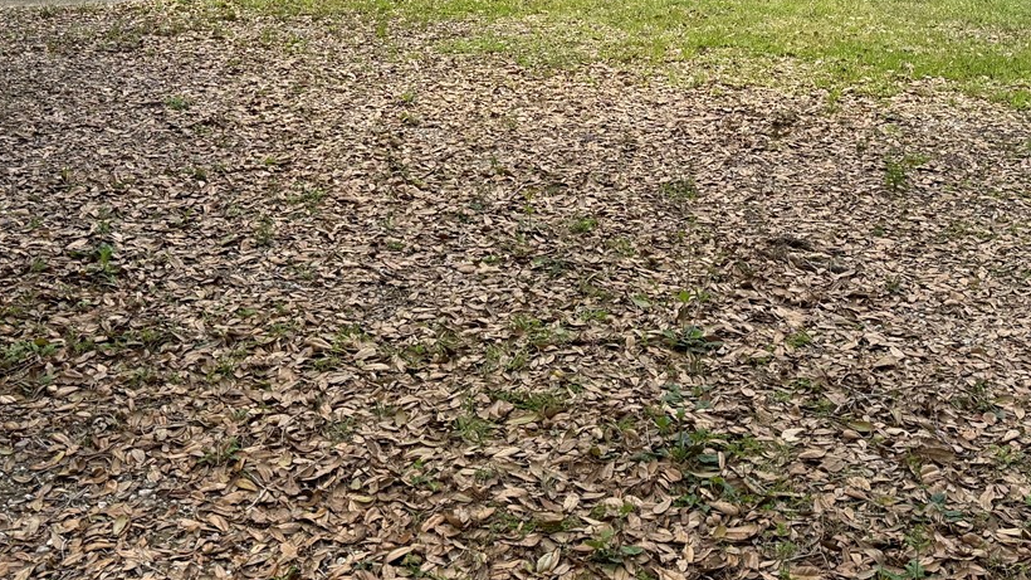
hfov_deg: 40.5
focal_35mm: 51
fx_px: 1394
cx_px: 588
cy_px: -148
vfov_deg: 21.5
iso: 100
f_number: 1.78
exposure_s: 1/2232
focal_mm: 6.76
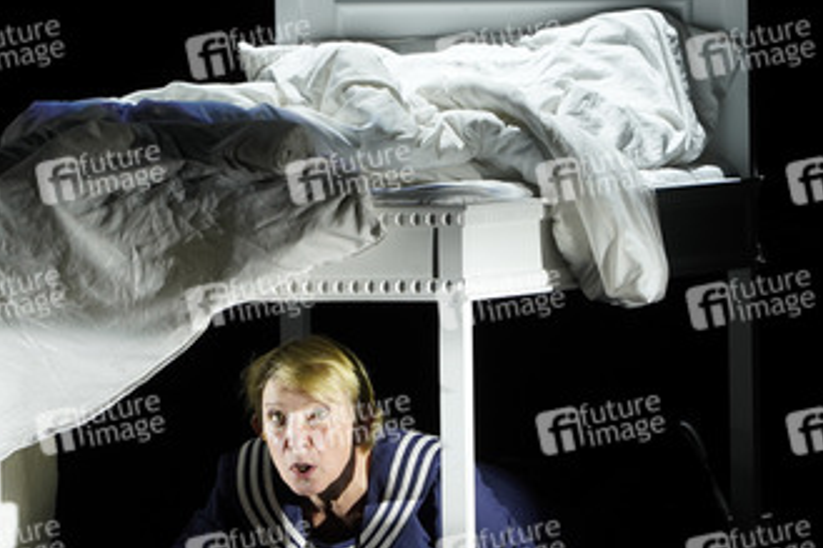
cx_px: 284
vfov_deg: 2.6
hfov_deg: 3.9
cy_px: 363
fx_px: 11950
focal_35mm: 523
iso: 1600
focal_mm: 382
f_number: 8
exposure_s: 1/400
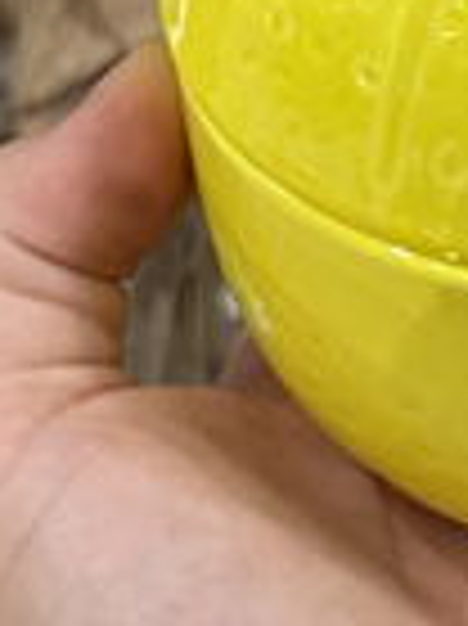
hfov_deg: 8.0
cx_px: 608
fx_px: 3322
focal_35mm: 184
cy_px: -11
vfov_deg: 10.7
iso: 125
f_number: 1.78
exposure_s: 1/60
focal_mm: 6.76
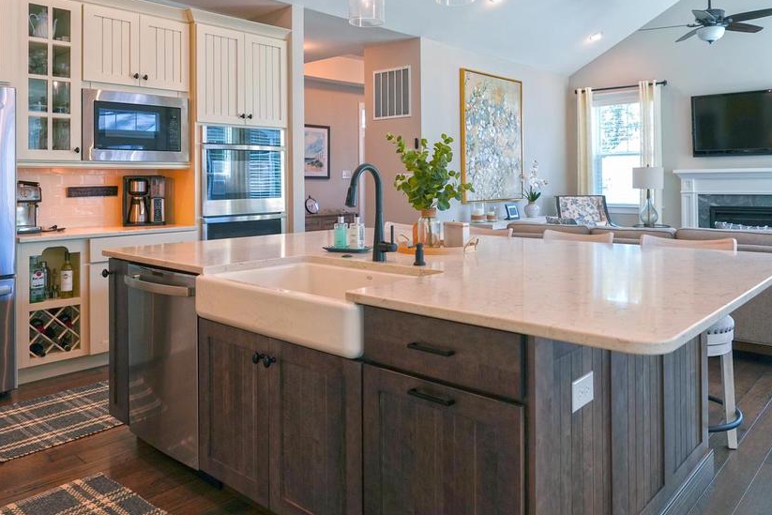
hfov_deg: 65.4
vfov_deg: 45.7
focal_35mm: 28
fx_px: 601
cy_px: 169
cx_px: 417
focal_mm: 16
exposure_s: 1/160
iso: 500
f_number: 4
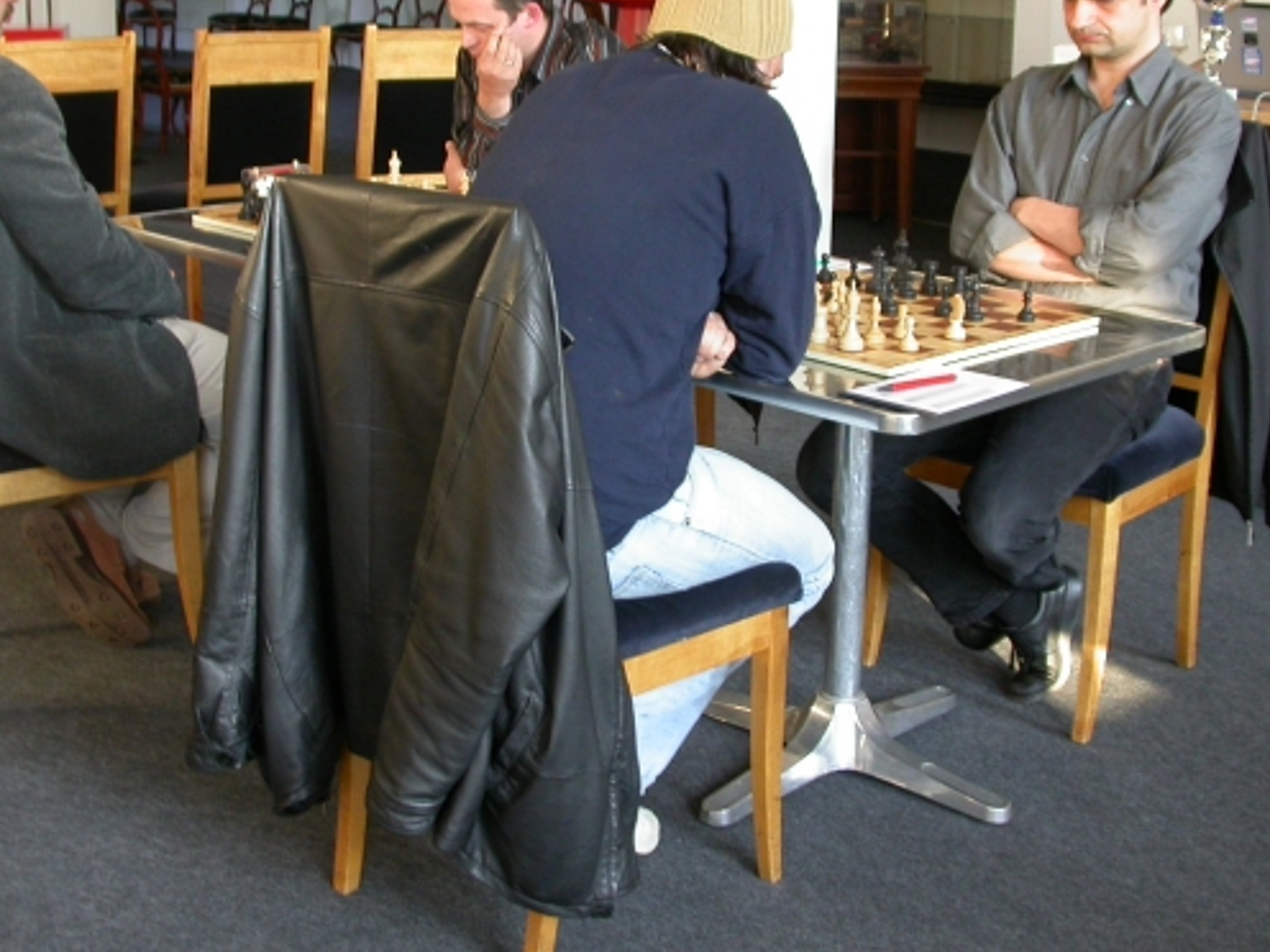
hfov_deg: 38.9
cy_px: 358
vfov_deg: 29.6
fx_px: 1798
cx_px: 612
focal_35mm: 49
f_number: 2.6
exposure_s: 1/12.7
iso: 100
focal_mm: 7.85
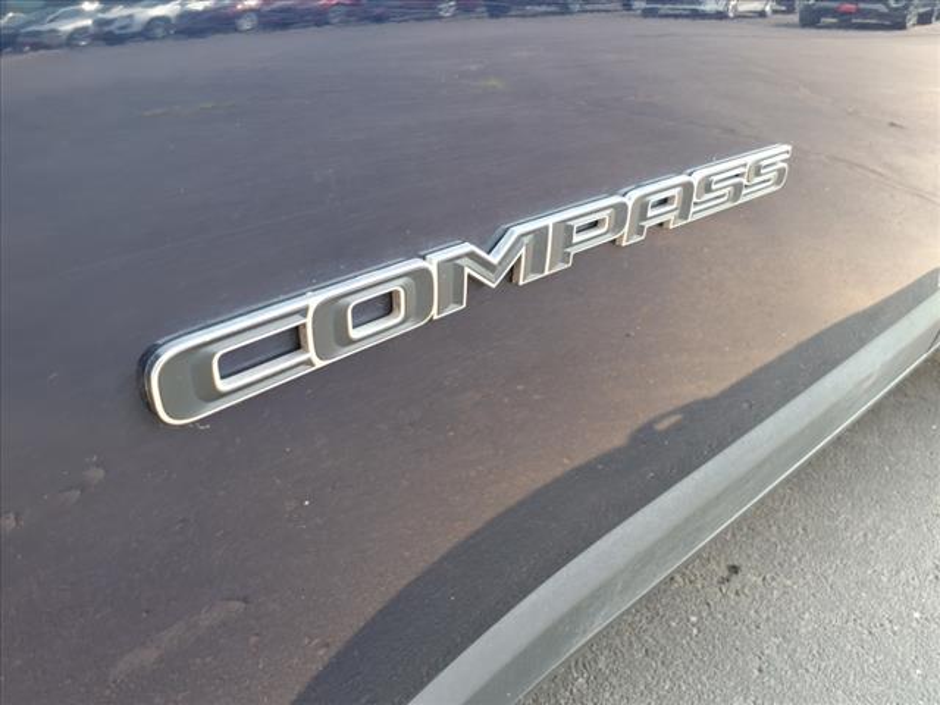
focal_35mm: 27
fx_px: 733
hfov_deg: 65.3
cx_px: 470
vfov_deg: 51.4
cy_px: 352
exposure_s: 1/123
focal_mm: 3.58
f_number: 1.9
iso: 40
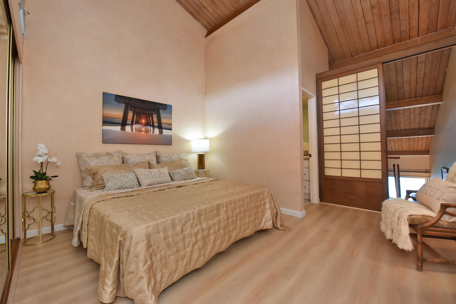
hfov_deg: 104.2
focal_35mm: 14
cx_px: 228
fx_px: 177
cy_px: 152
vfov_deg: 81.2
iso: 800
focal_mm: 14
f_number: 3.5
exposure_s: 1/60
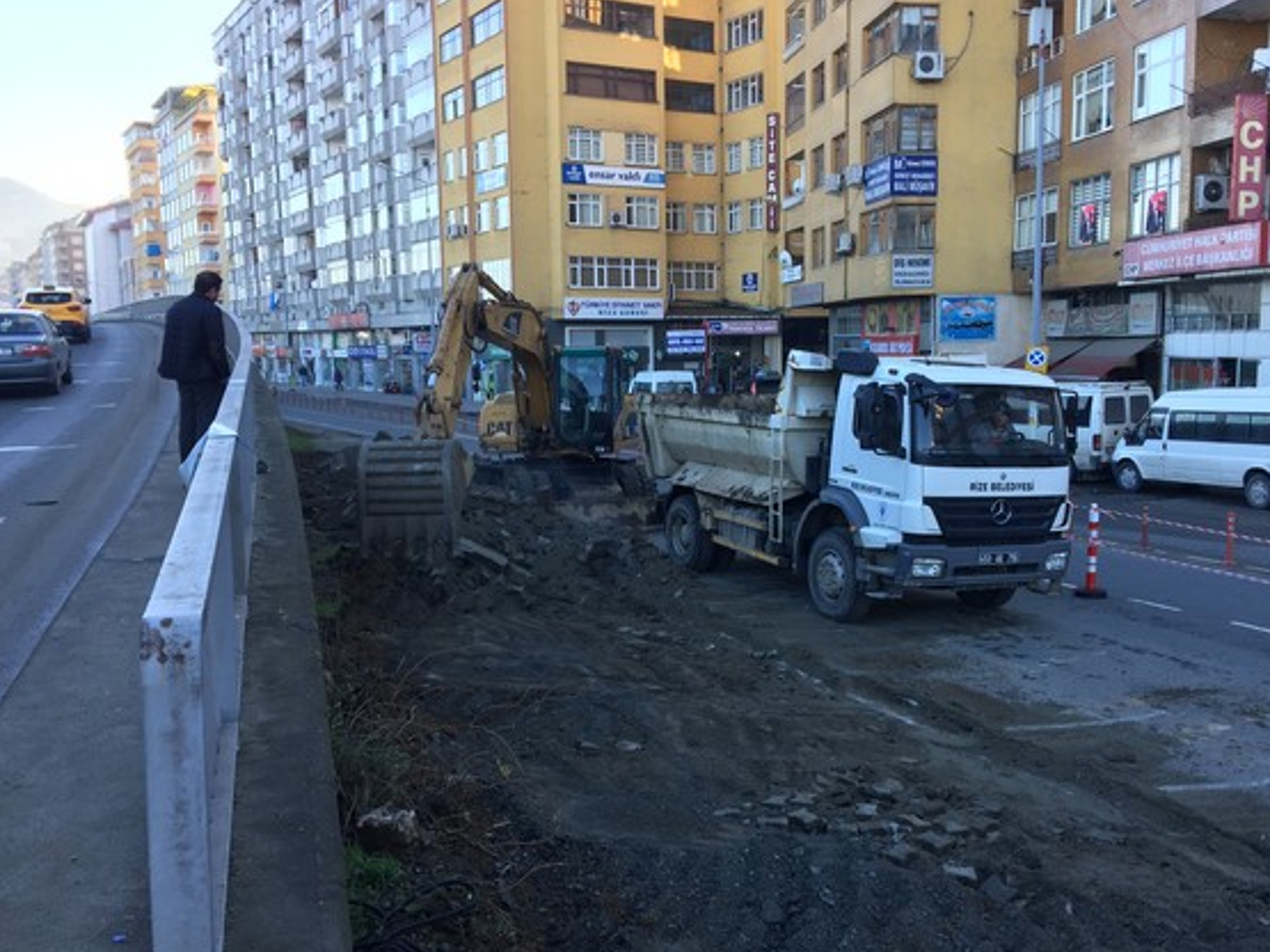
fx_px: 1284
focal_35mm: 35
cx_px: 689
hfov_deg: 52.6
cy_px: 529
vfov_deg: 40.6
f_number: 2.2
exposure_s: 1/164
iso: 32
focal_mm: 4.15
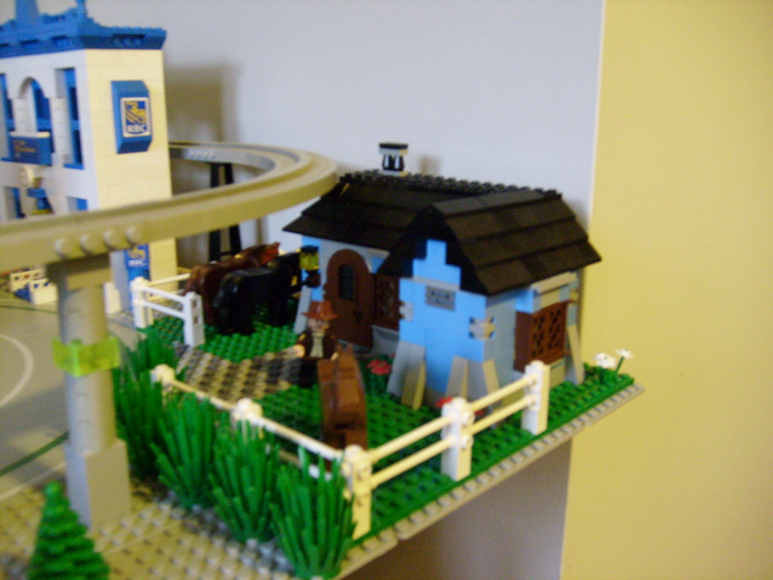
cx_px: 386
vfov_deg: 40.7
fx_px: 782
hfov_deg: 52.6
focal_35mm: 35
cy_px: 290
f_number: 2.8
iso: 200
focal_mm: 5.8
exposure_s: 1/3
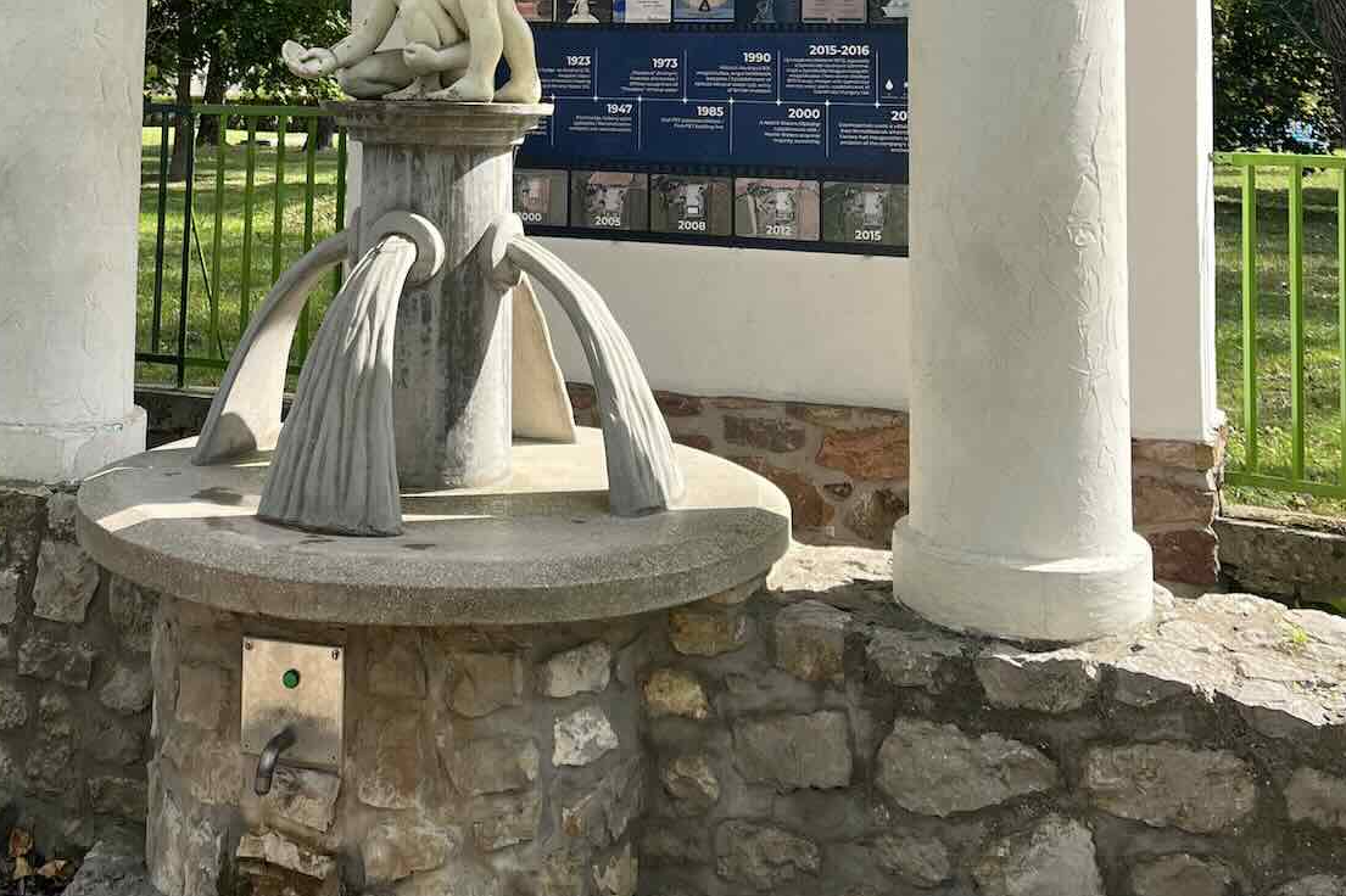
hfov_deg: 41.5
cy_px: -40
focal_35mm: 47
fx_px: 1757
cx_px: 474
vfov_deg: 26.8
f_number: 1.6
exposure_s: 1/1212
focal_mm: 5.1
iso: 50
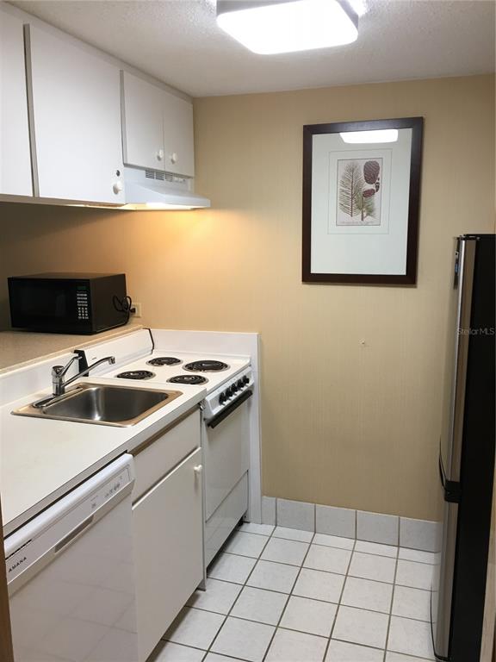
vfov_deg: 61.7
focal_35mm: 29
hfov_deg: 48.2
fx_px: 554
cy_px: 331
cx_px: 248
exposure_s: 1/15
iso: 32
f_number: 2.2
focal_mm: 4.15
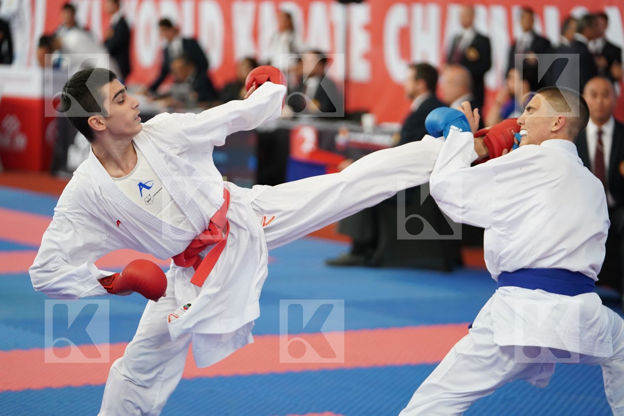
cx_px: 312
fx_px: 2322
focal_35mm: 134
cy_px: 208
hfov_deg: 15.3
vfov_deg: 10.2
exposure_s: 1/1000
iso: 2500
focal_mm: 134
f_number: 2.8
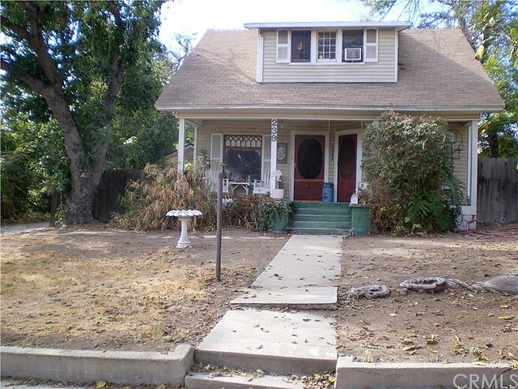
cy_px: 194
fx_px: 569
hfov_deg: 49.0
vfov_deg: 37.7
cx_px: 259
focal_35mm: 38
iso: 64
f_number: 3.1
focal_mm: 6.3
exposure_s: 1/160
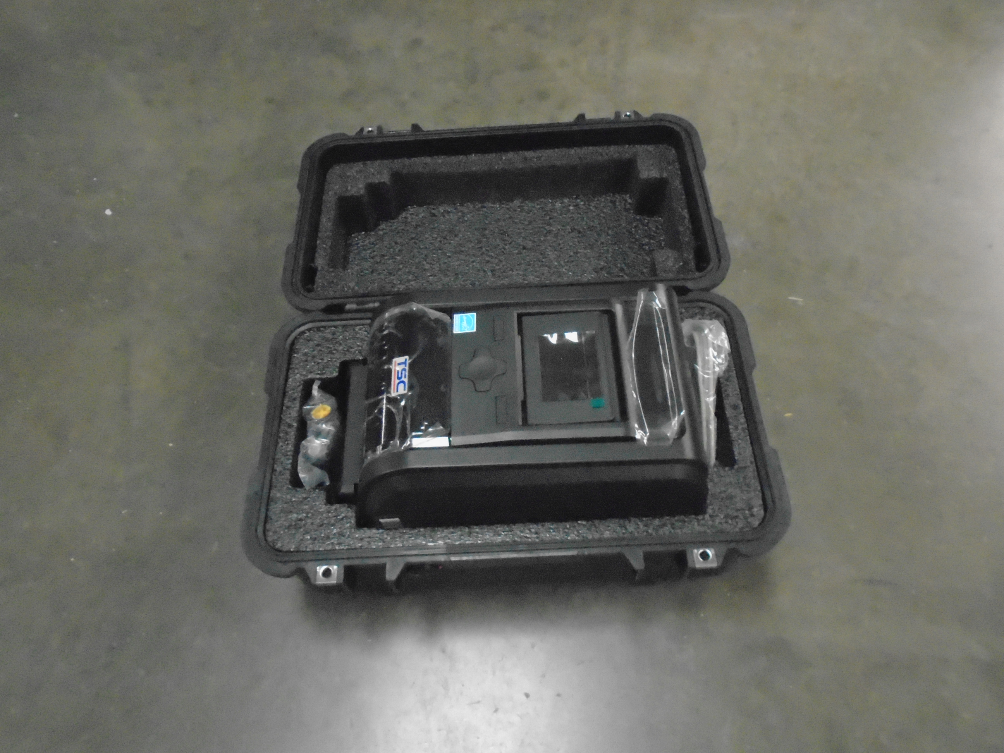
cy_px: 376
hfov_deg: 67.3
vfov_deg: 53.1
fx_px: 754
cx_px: 502
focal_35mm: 26
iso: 1600
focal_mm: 4.6
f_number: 3.2
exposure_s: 1/50
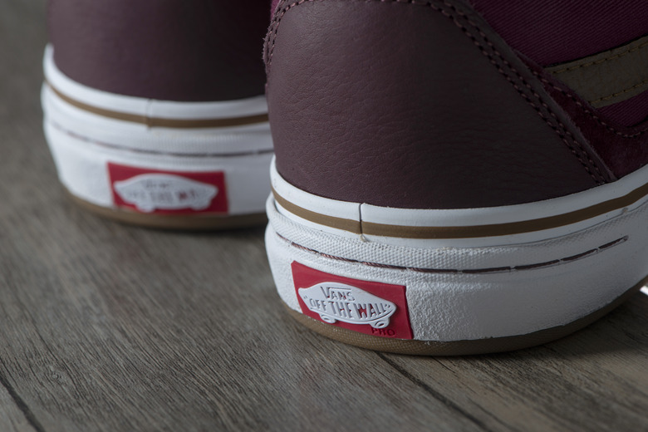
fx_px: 1890
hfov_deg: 19.5
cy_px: 216
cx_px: 324
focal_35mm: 105
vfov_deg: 13.0
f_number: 11
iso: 100
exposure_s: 1/200
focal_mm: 105
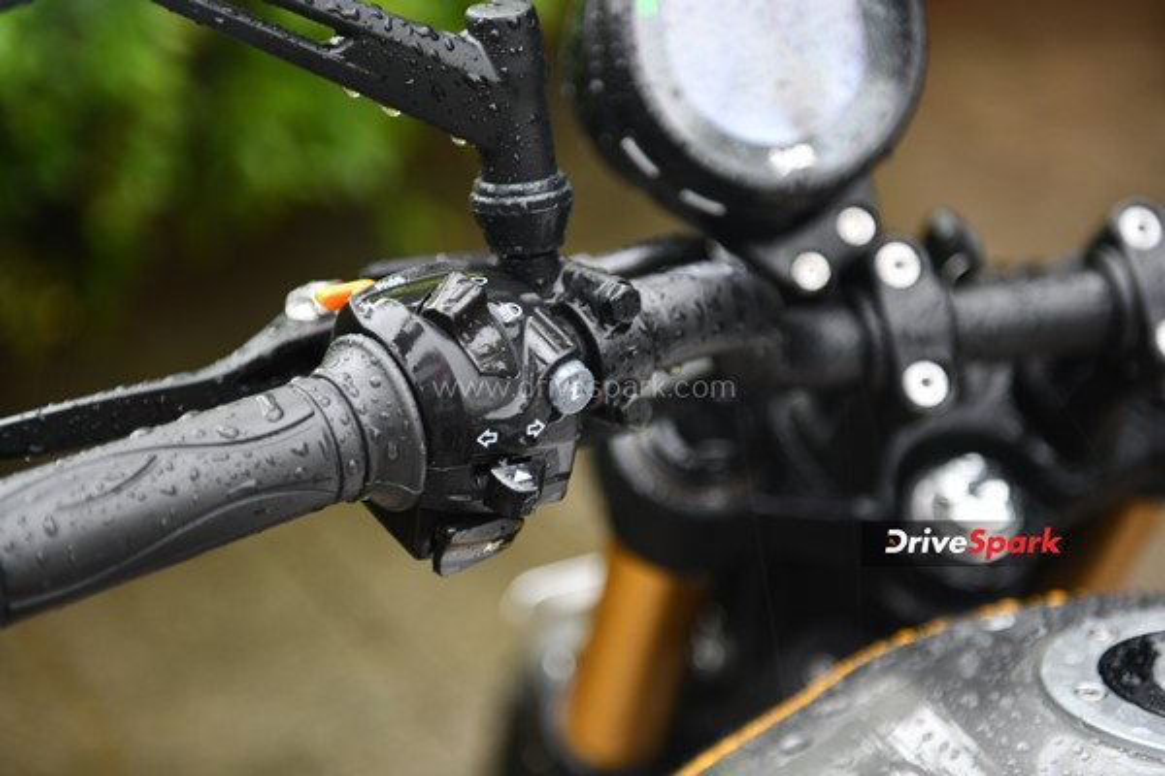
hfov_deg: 28.8
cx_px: 582
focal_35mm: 70
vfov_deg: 19.5
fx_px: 2265
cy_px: 388
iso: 500
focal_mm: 70
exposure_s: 1/50
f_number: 2.8
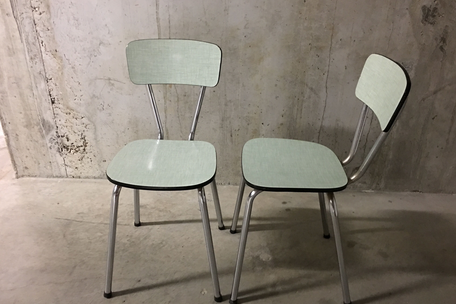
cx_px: 231
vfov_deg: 42.3
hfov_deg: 60.3
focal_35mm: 31
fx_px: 393
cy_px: 166
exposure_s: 1/4
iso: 125
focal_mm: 4.15
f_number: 2.2
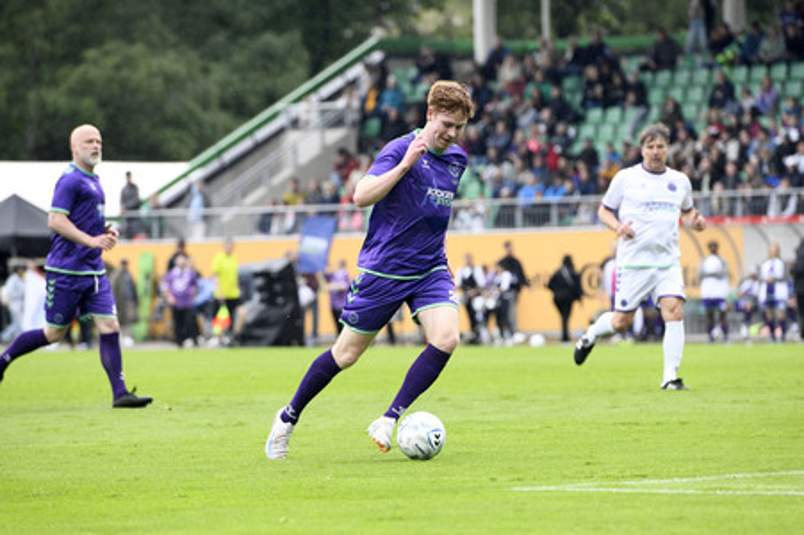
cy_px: 268
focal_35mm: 200
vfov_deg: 6.9
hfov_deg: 10.3
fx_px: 4463
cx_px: 402
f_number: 5
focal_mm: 200
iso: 1000
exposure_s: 1/2000
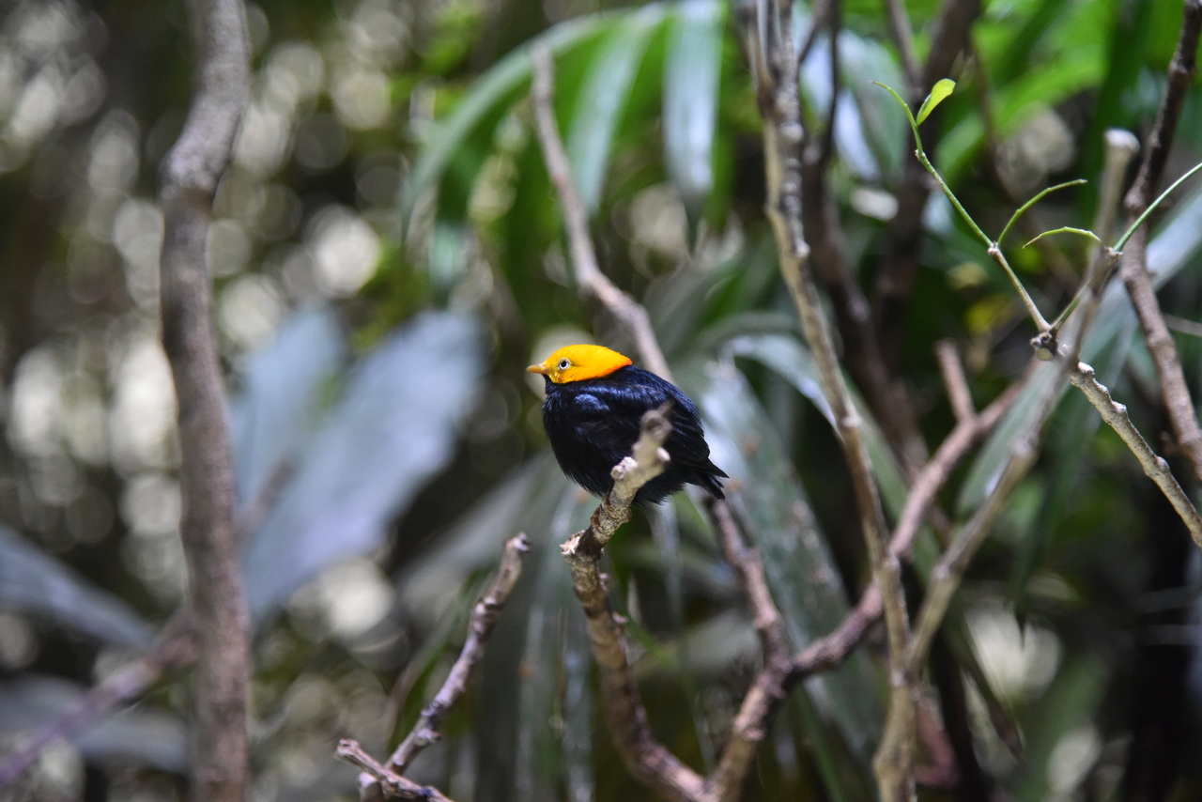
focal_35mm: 120
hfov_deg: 17.1
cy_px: 401
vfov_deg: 11.4
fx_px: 4007
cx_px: 601
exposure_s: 1/250
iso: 4500
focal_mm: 120
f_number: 4
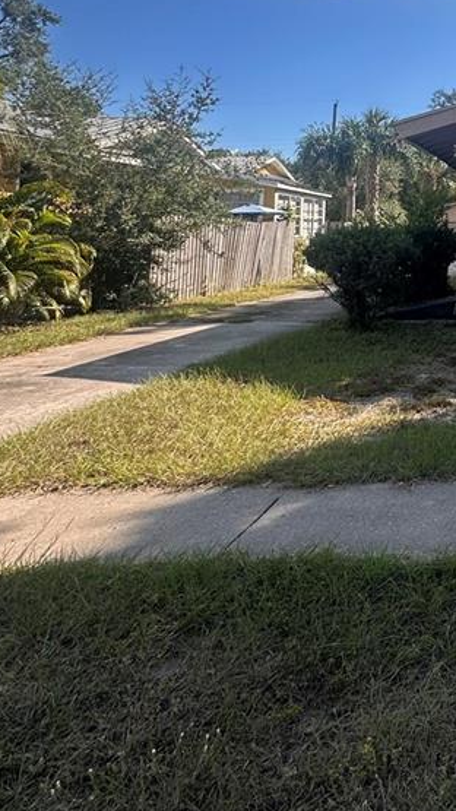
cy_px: 180
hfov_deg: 28.0
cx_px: 624
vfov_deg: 55.9
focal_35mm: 33
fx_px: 710
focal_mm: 2.22
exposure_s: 1/1304
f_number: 2.2
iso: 40
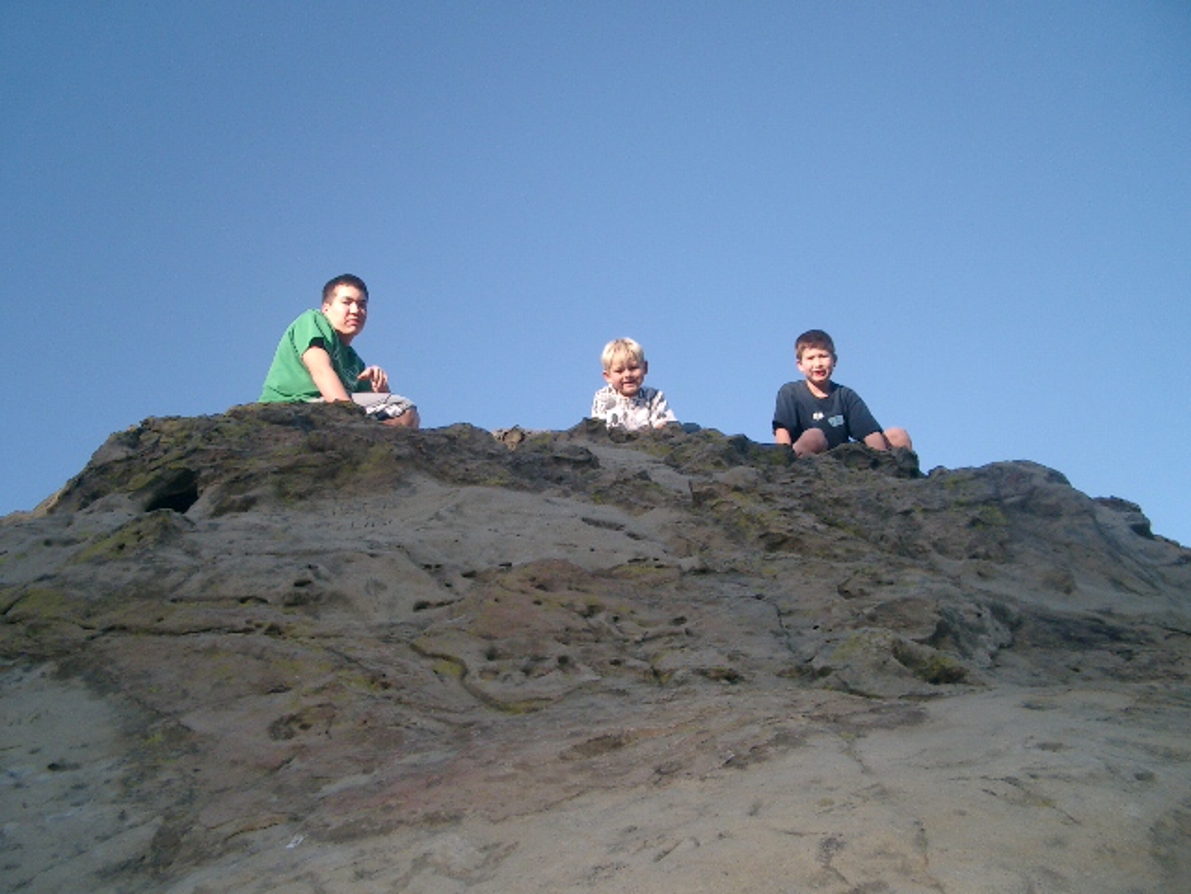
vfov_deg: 38.7
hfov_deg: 50.1
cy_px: 447
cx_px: 596
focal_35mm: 37
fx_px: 1273
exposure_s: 1/400
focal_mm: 7.6
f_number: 5
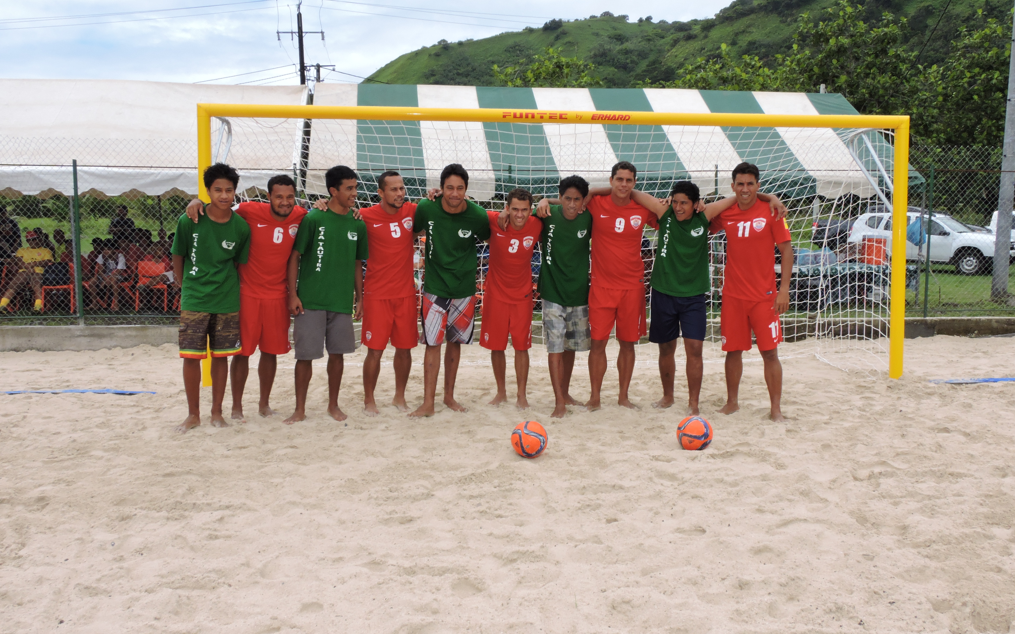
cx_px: 507
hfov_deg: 55.3
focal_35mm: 35
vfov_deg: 36.3
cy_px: 336
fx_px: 968
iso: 200
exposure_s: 1/640
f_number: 6.4
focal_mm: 5.9
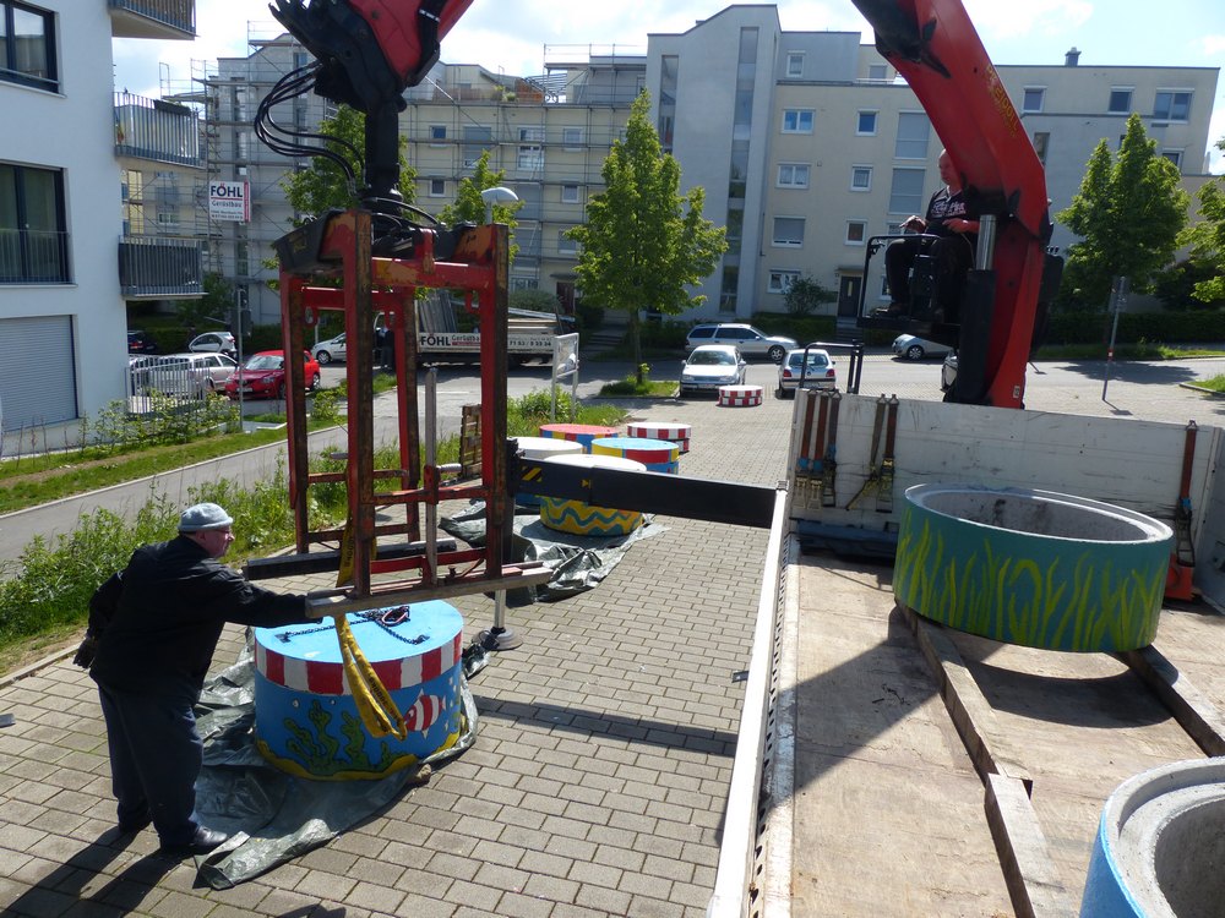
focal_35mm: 25
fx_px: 885
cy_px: 459
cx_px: 612
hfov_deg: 69.4
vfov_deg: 54.9
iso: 100
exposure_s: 1/640
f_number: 4
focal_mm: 4.5
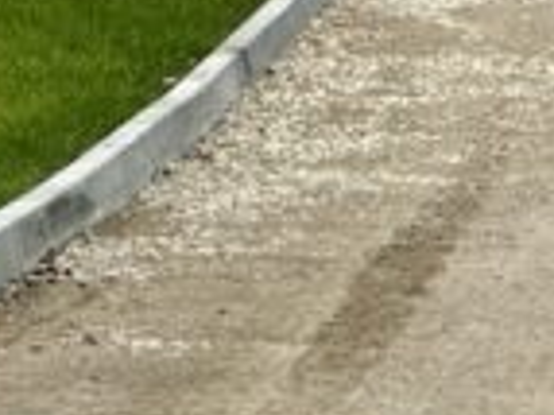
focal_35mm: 553
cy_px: -524
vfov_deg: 2.7
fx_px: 8843
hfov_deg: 3.6
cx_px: 628
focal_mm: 9
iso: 32
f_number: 2.8
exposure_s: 1/99
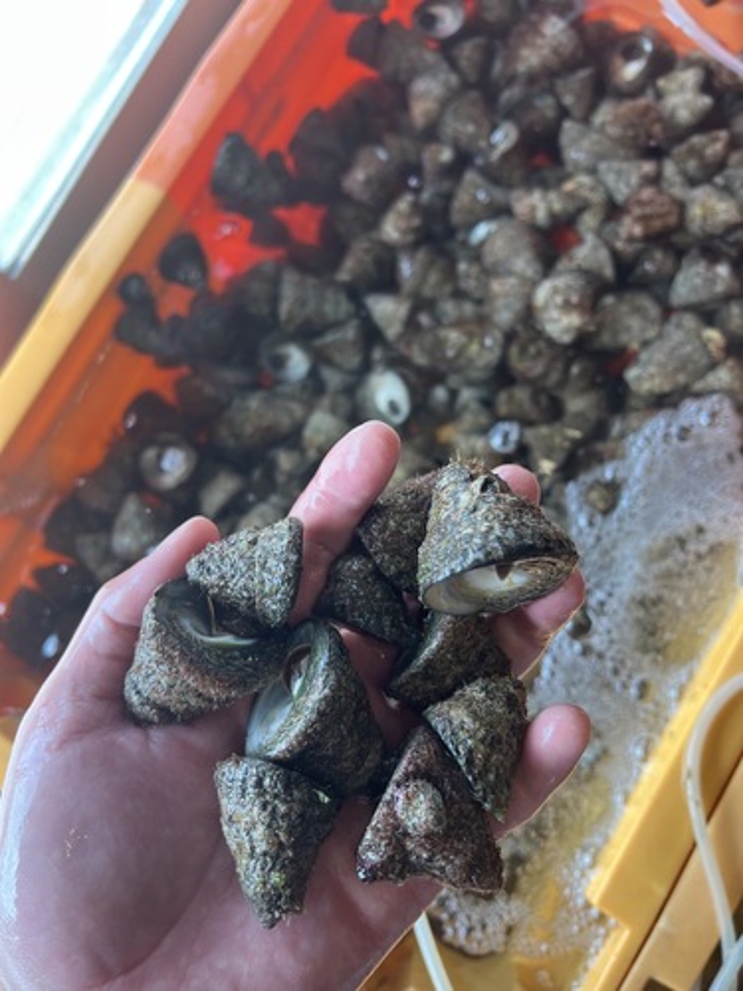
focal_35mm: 26
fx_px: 744
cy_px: 496
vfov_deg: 67.3
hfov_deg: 53.1
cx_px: 372
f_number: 1.5
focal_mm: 5.7
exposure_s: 1/156
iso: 40
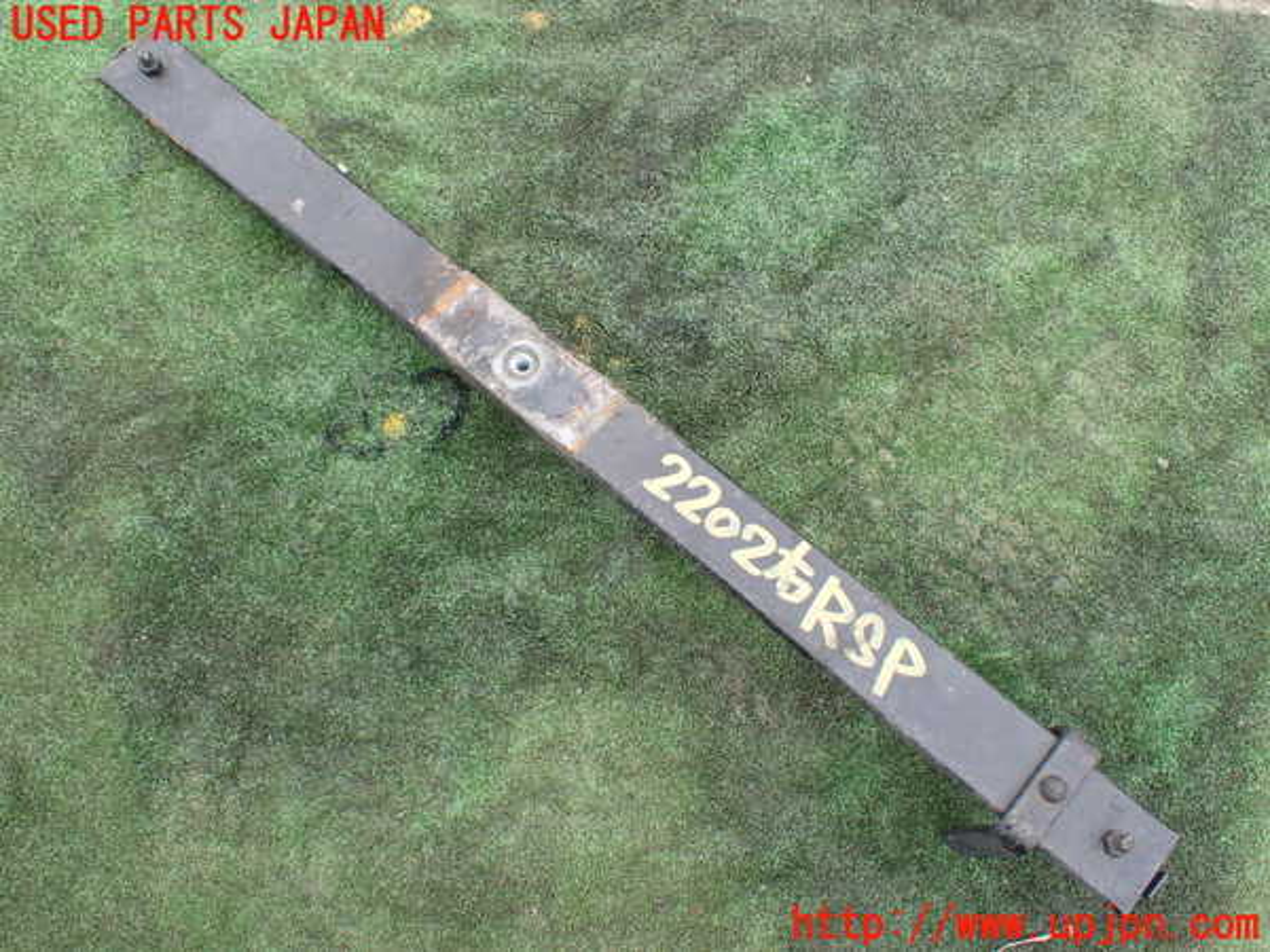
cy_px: 476
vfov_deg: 46.8
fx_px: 1101
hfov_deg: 60.0
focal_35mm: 30
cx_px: 635
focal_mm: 5.4
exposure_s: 1/160
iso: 100
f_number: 3.2
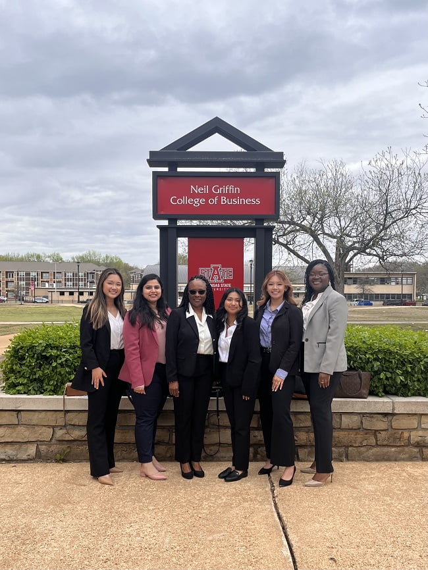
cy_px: 285
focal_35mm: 26
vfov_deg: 67.3
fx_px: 428
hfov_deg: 53.1
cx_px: 214
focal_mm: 5.1
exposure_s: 1/2268
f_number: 1.6
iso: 50
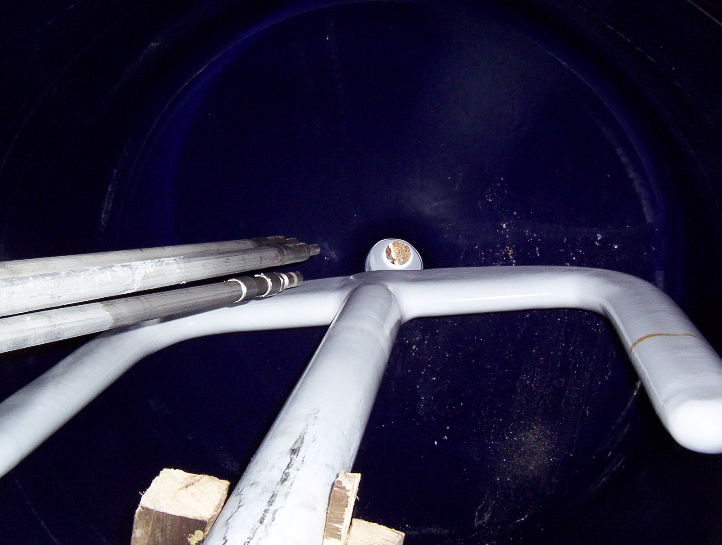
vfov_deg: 37.0
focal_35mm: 39
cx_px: 361
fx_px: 815
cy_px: 272
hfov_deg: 47.8
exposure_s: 1/60
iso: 140
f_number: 3.84
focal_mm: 5.26
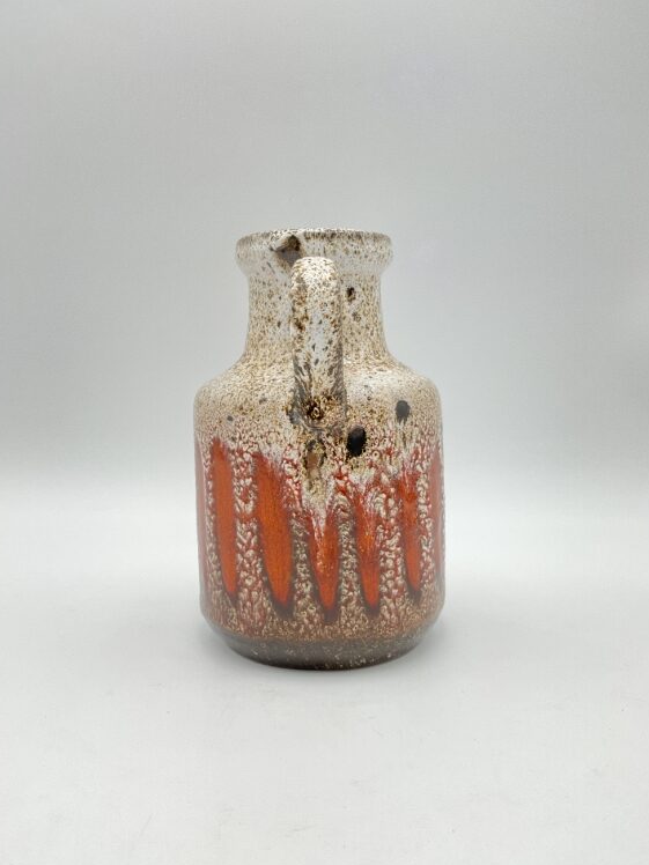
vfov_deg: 58.3
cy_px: 443
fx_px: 775
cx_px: 319
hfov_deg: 45.4
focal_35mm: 31
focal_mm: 3
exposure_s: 1/120
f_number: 1.8
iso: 20
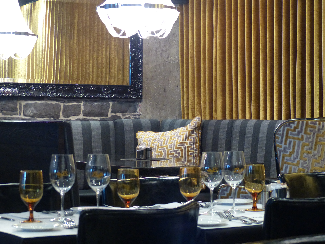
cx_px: 164
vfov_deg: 14.0
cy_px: 122
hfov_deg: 18.5
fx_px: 995
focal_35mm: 106
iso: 400
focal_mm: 17.4
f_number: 2.8
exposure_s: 1/13
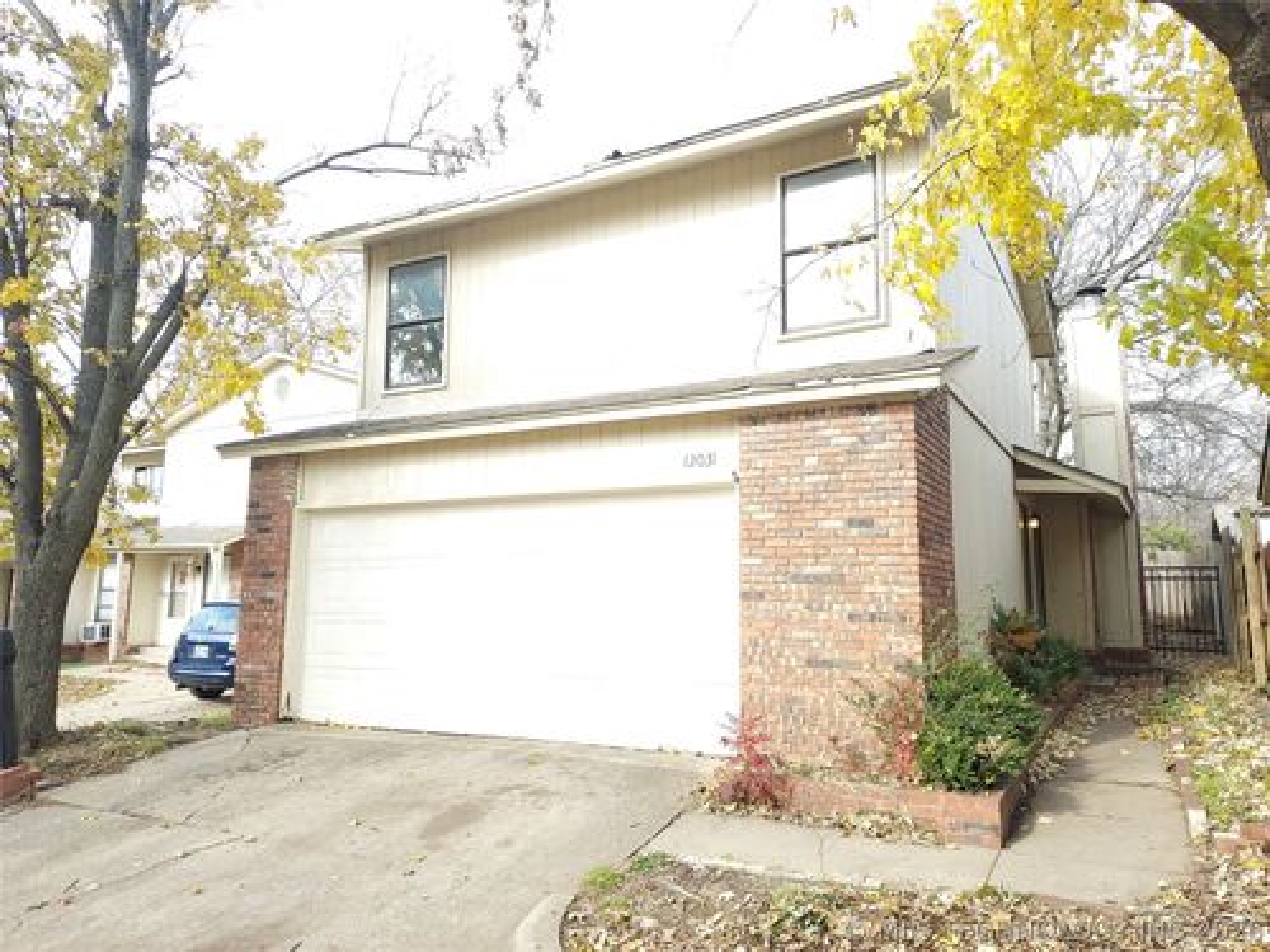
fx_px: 881
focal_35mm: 24
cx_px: 635
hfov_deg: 71.6
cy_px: 476
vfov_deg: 56.8
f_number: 1.8
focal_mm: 4.6
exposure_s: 1/131
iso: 40
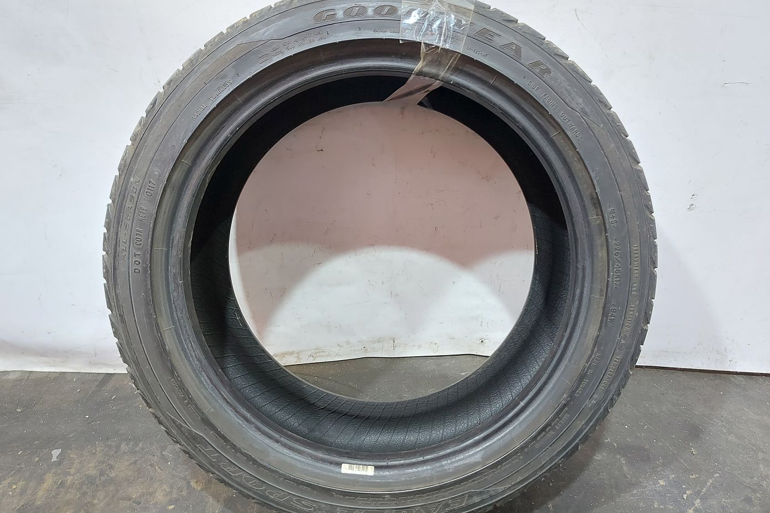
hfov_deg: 71.5
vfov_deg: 51.3
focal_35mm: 25
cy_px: 261
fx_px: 535
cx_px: 385
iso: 250
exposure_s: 1/33
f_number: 1.8
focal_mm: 5.23
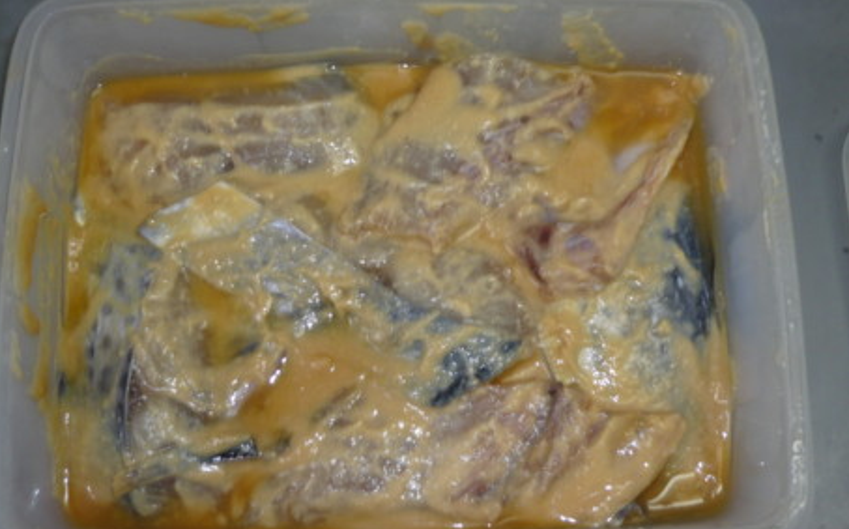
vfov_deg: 29.8
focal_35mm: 43
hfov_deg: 46.2
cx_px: 424
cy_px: 246
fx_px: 994
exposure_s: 1/30
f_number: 3.3
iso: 100
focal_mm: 6.6
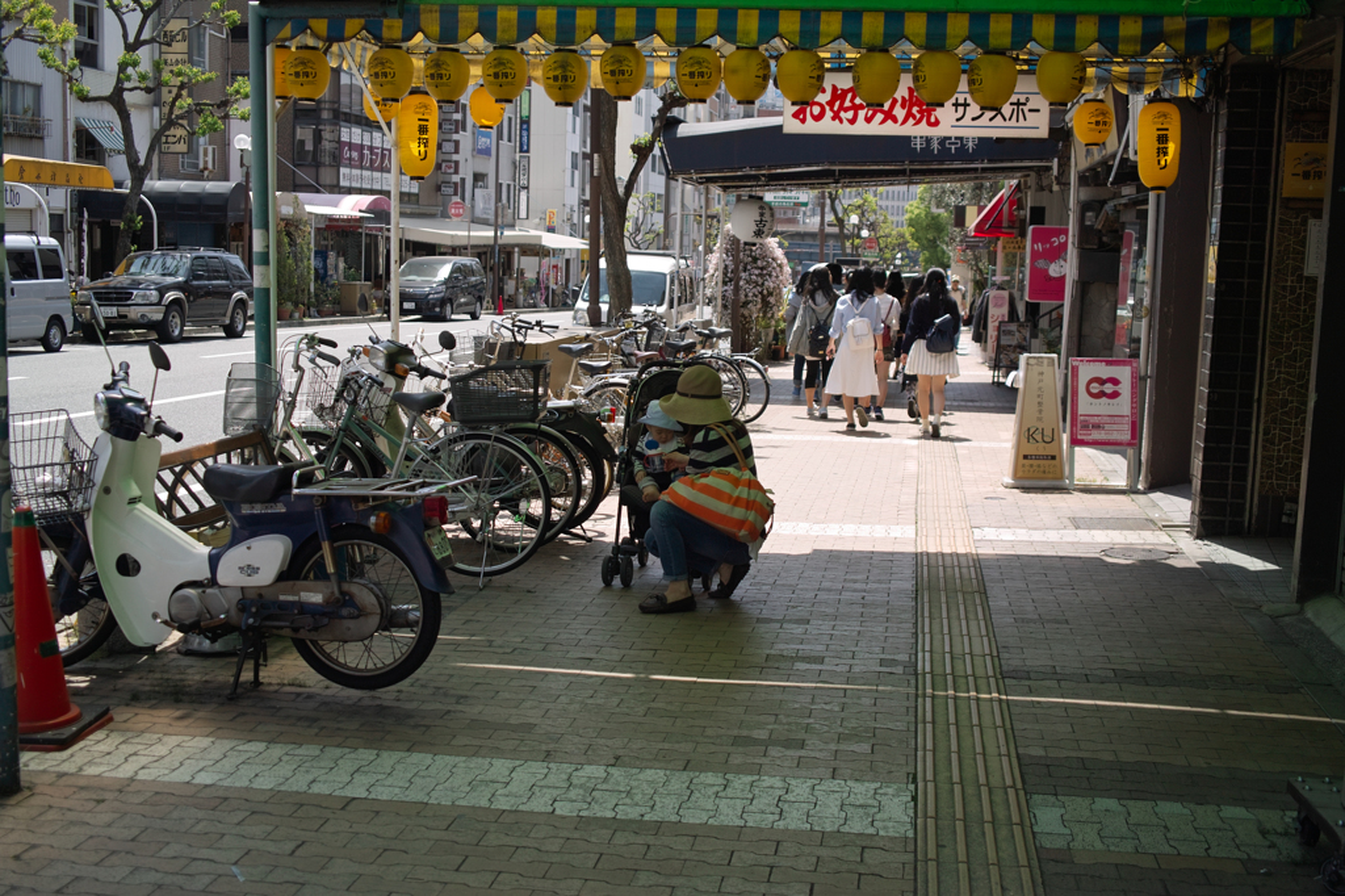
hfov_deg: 47.4
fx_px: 1531
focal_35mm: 41
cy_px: 448
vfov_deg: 32.6
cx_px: 672
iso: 100
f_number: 2.8
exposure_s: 1/800
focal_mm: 24.2
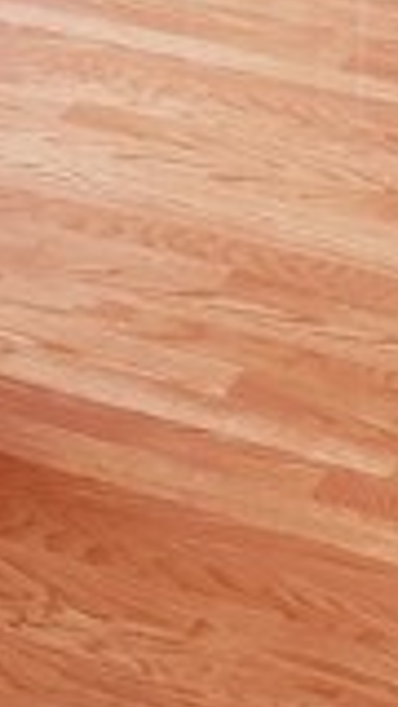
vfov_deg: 14.0
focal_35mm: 136
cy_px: -579
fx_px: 2552
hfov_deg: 8.9
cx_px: 66
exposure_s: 1/60
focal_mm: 4.3
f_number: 2.4
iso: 250
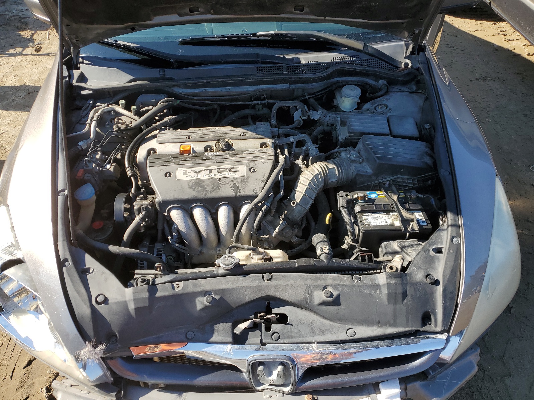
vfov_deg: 53.1
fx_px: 401
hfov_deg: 67.3
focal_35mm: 26
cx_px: 267
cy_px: 200
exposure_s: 1/1429
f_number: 1.5
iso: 50
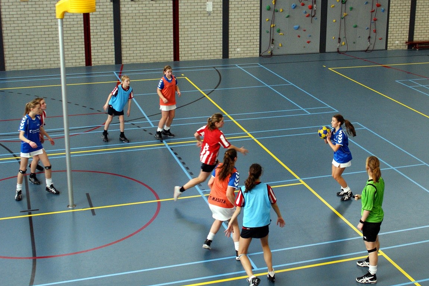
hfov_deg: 44.5
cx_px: 218
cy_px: 138
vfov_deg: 30.6
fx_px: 525
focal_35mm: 44
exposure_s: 1/200
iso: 800
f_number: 4.5
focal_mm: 28
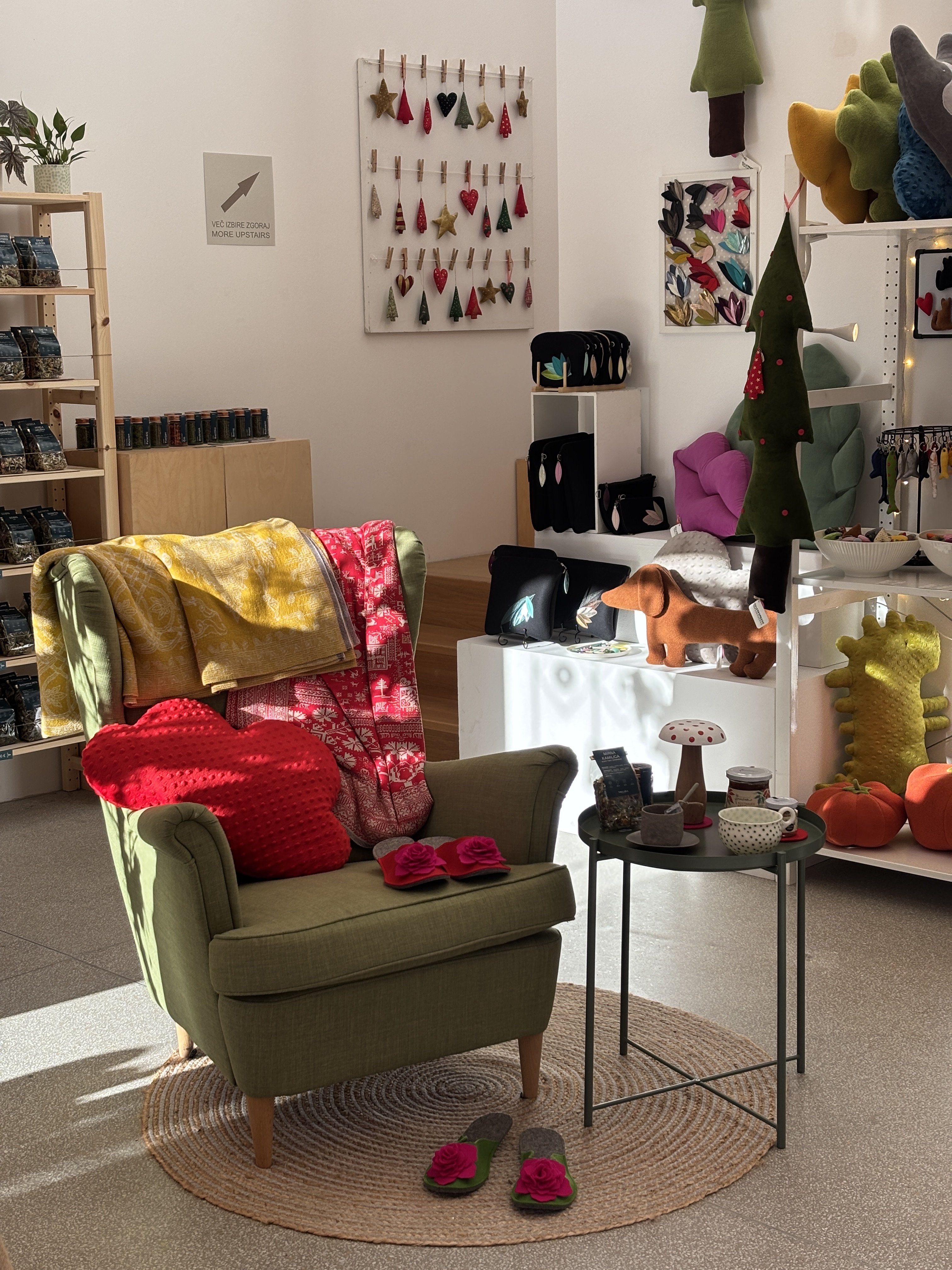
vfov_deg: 36.8
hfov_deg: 28.0
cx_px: 476
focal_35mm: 52
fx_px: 1907
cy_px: 635
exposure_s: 1/488
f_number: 1.6
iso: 32
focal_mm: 5.96
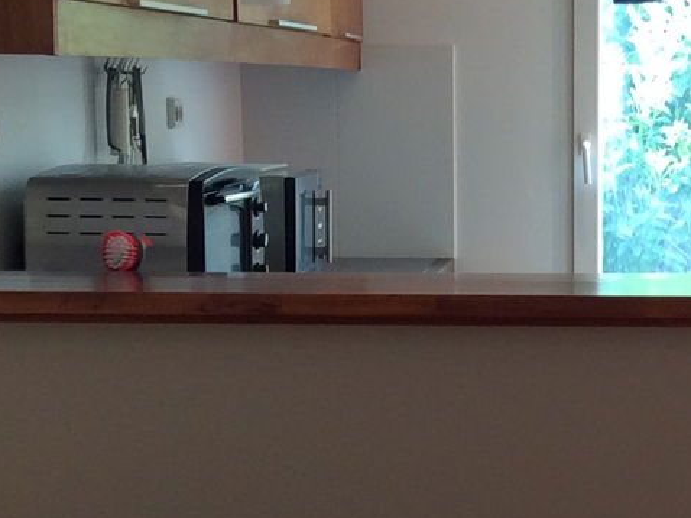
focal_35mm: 107
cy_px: 371
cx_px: 571
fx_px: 2135
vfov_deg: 13.8
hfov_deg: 18.2
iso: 50
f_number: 2.4
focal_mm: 3.3
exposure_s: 1/25
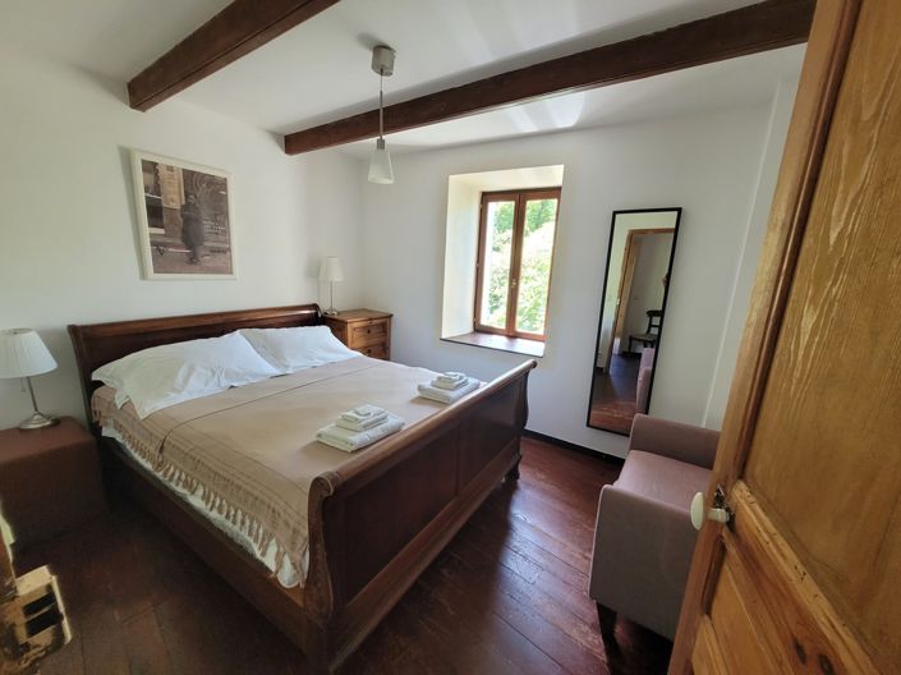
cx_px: 450
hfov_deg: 106.2
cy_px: 338
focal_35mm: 13
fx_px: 338
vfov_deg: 89.9
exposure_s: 1/50
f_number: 2.2
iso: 160
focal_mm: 1.74
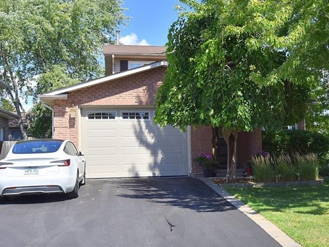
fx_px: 428
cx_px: 194
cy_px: 114
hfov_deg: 41.9
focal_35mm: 45
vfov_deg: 32.2
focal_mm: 31
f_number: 13
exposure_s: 1/640
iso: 500
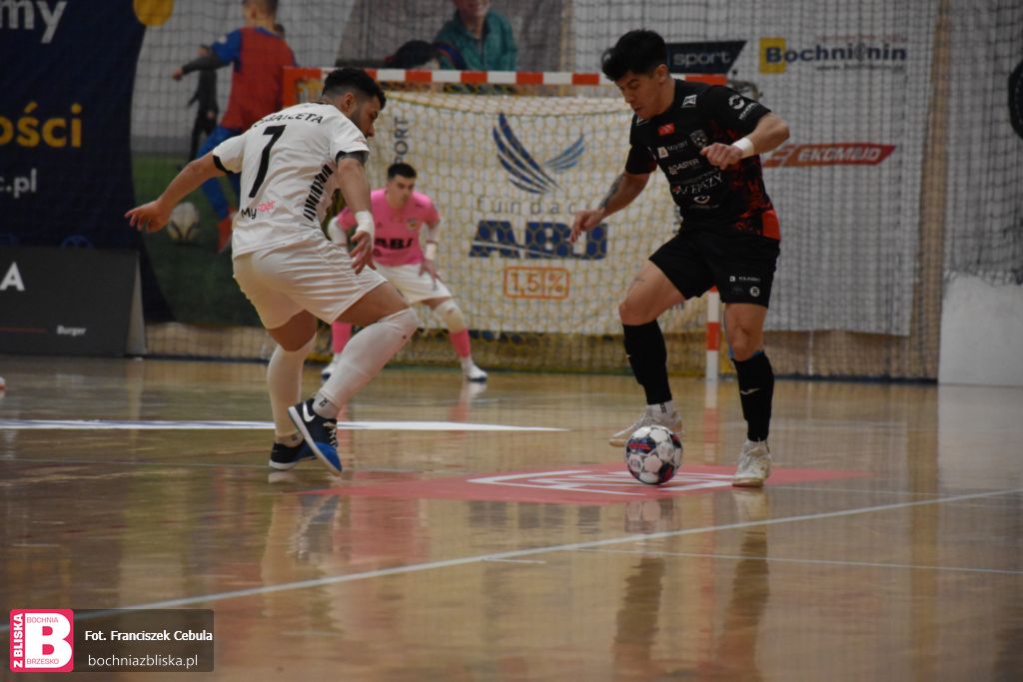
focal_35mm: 210
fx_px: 5968
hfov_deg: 9.8
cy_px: 341
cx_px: 512
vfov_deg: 6.5
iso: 5000
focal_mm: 140
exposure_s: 1/500
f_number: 5.6
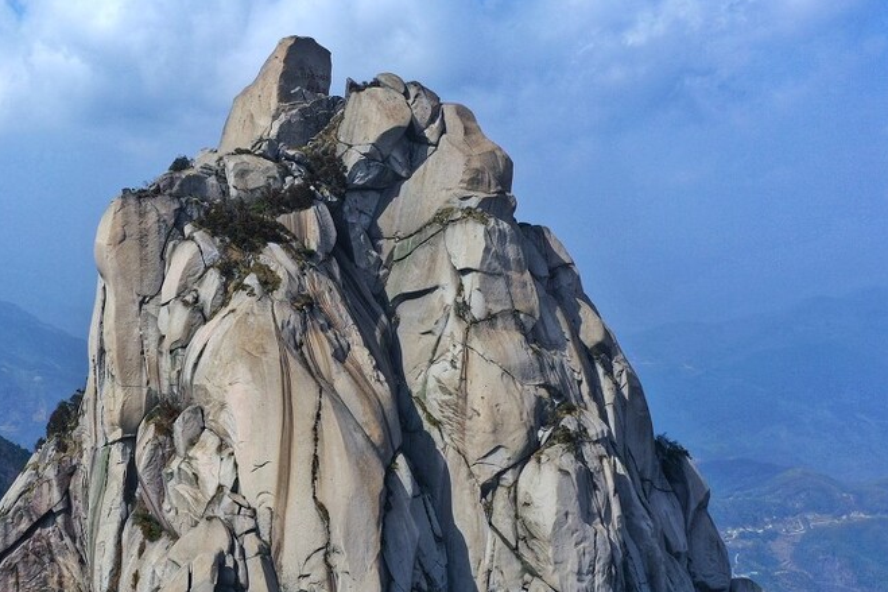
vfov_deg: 26.5
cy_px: 291
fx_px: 1258
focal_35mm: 51
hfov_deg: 38.4
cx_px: 287
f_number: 6.3
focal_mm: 10.26
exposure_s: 1/800
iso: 100
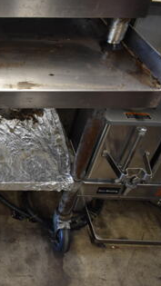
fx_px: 327
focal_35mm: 43
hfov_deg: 24.6
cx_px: -40
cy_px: 142
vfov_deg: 47.4
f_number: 3.5
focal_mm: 18
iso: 800
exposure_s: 1/30
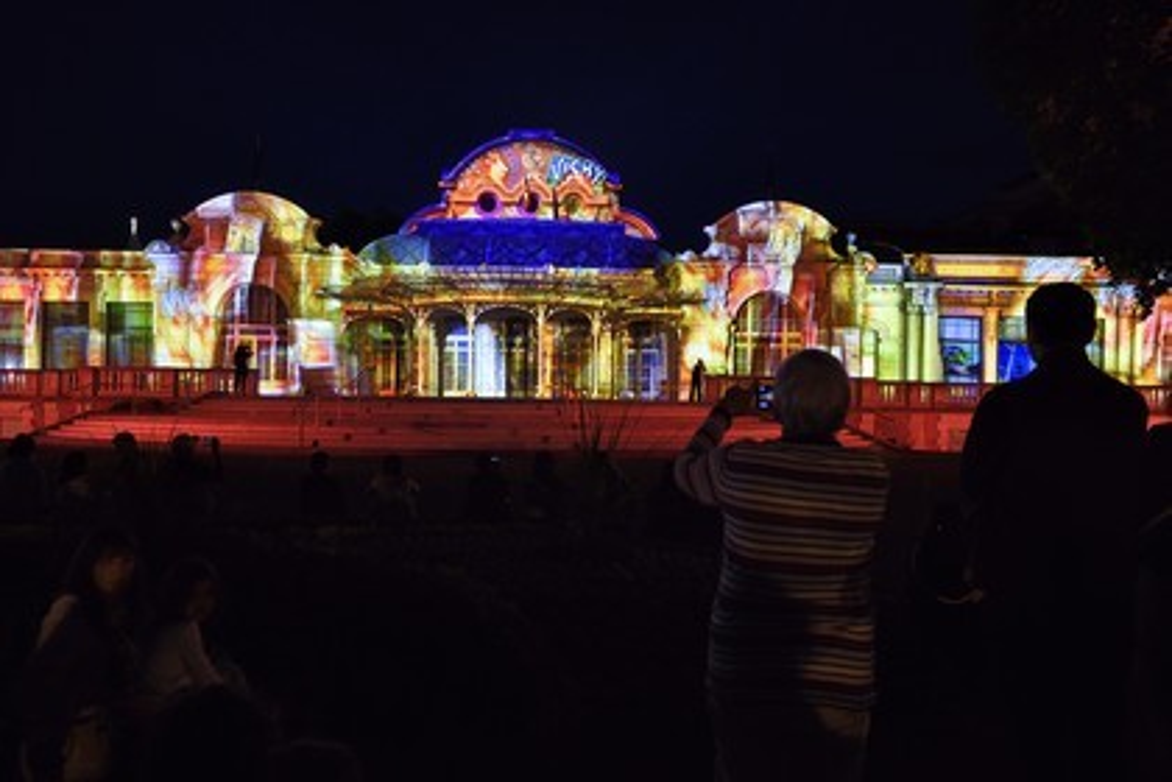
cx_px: 586
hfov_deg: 63.7
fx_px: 944
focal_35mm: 29
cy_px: 391
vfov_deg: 45.0
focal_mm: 29
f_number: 5
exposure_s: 1/10
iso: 1600
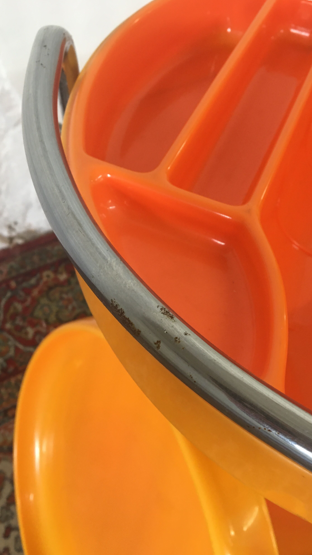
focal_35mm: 32
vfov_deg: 61.0
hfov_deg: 36.6
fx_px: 471
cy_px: 277
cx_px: 182
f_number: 2.2
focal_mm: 4.15
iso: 125
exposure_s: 1/33
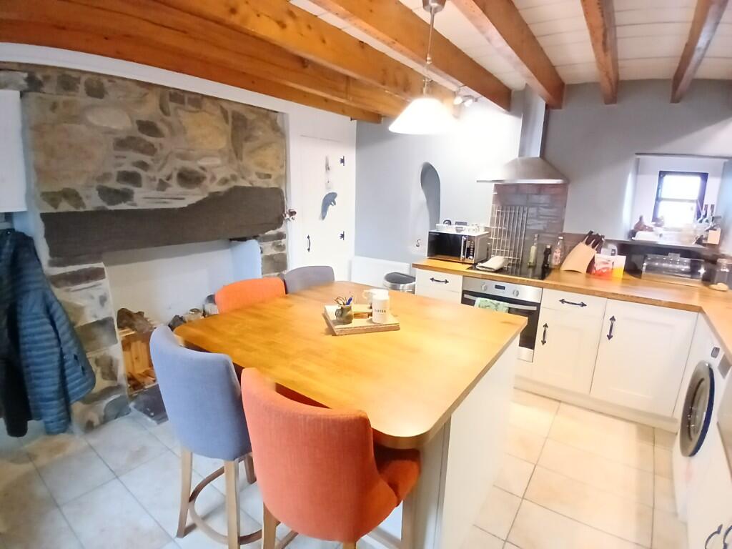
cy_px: 274
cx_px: 366
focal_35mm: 17
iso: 1250
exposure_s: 1/12.5
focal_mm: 1.4
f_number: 2.2
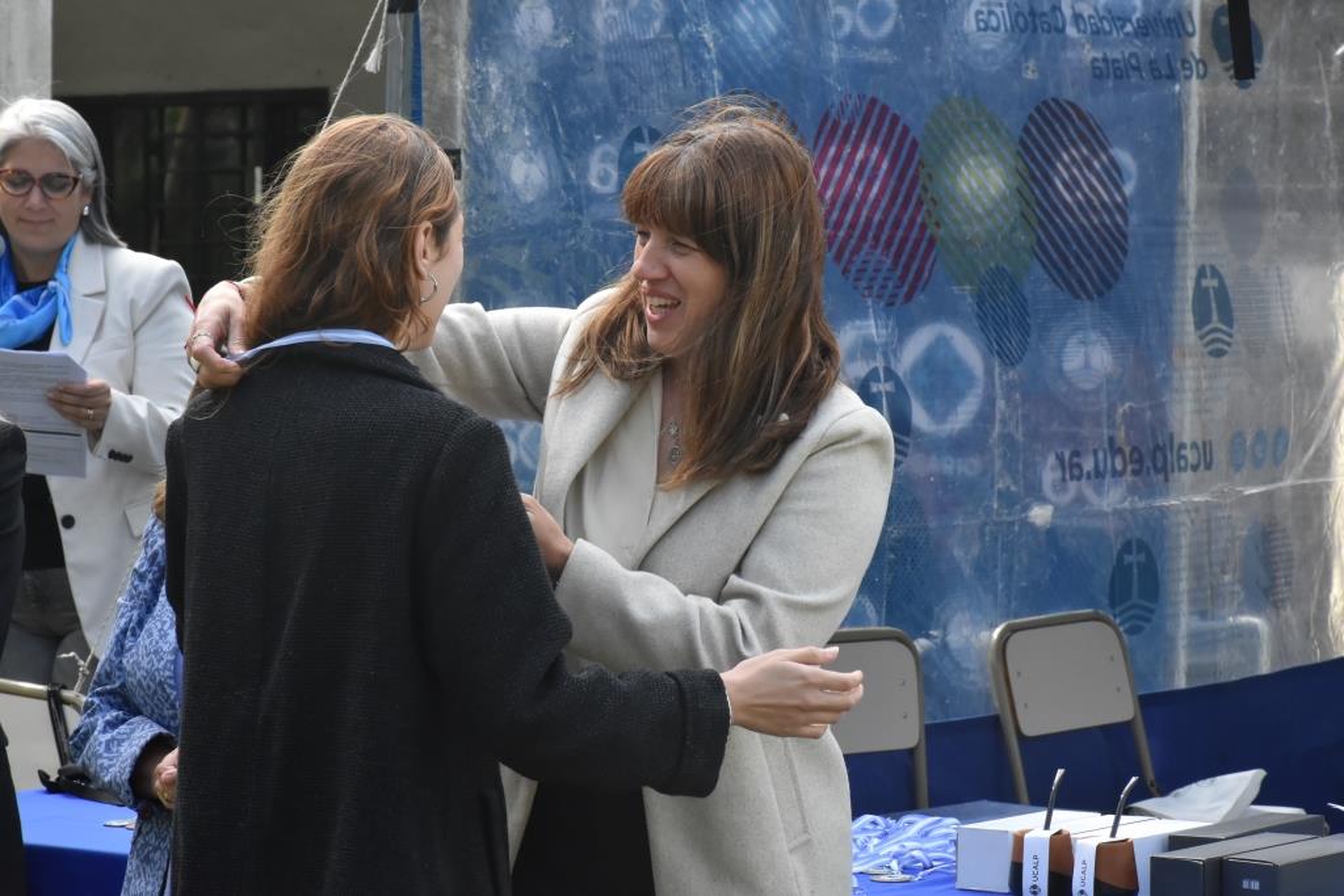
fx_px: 5320
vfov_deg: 9.6
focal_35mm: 142
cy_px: 448
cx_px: 672
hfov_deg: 14.4
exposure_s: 1/640
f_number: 13
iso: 1600
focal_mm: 95
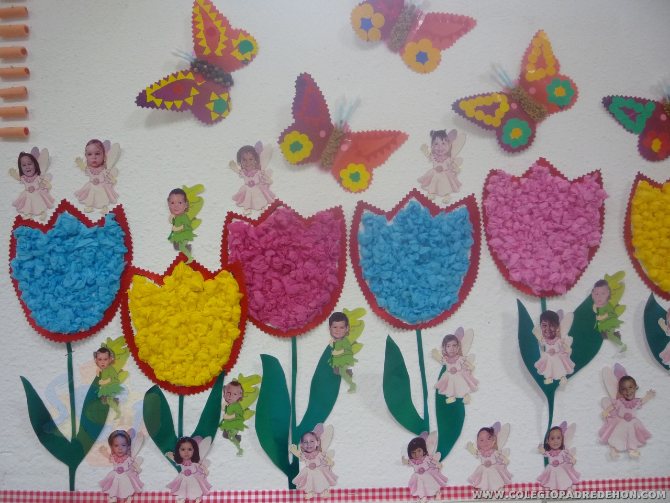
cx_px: 335
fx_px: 581
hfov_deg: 60.0
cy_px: 252
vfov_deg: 46.8
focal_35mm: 30
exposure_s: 1/30
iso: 250
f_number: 3.3
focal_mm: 5.2
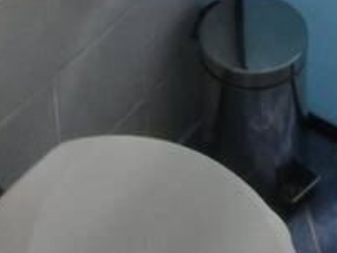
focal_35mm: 93
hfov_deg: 21.0
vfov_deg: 11.7
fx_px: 906
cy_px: -427
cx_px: 221
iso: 320
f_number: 2.2
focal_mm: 1.74
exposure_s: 1/60
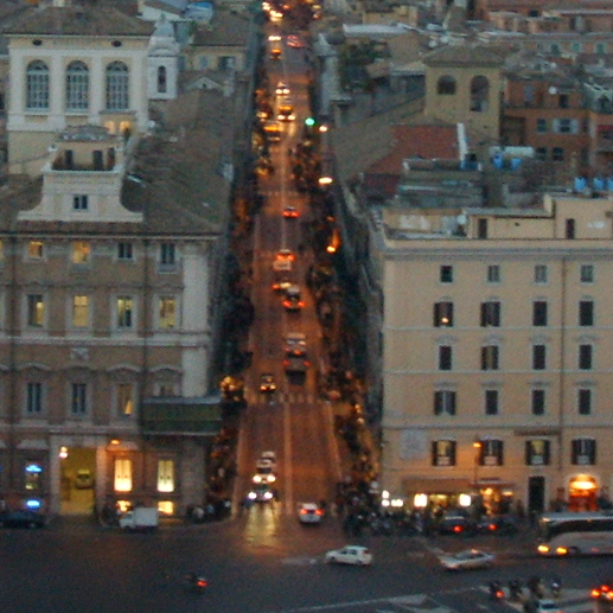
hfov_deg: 10.7
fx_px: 3286
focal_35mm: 164
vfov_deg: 10.6
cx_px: 331
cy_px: 30
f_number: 3.9
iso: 150
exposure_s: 1/15
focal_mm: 10.2
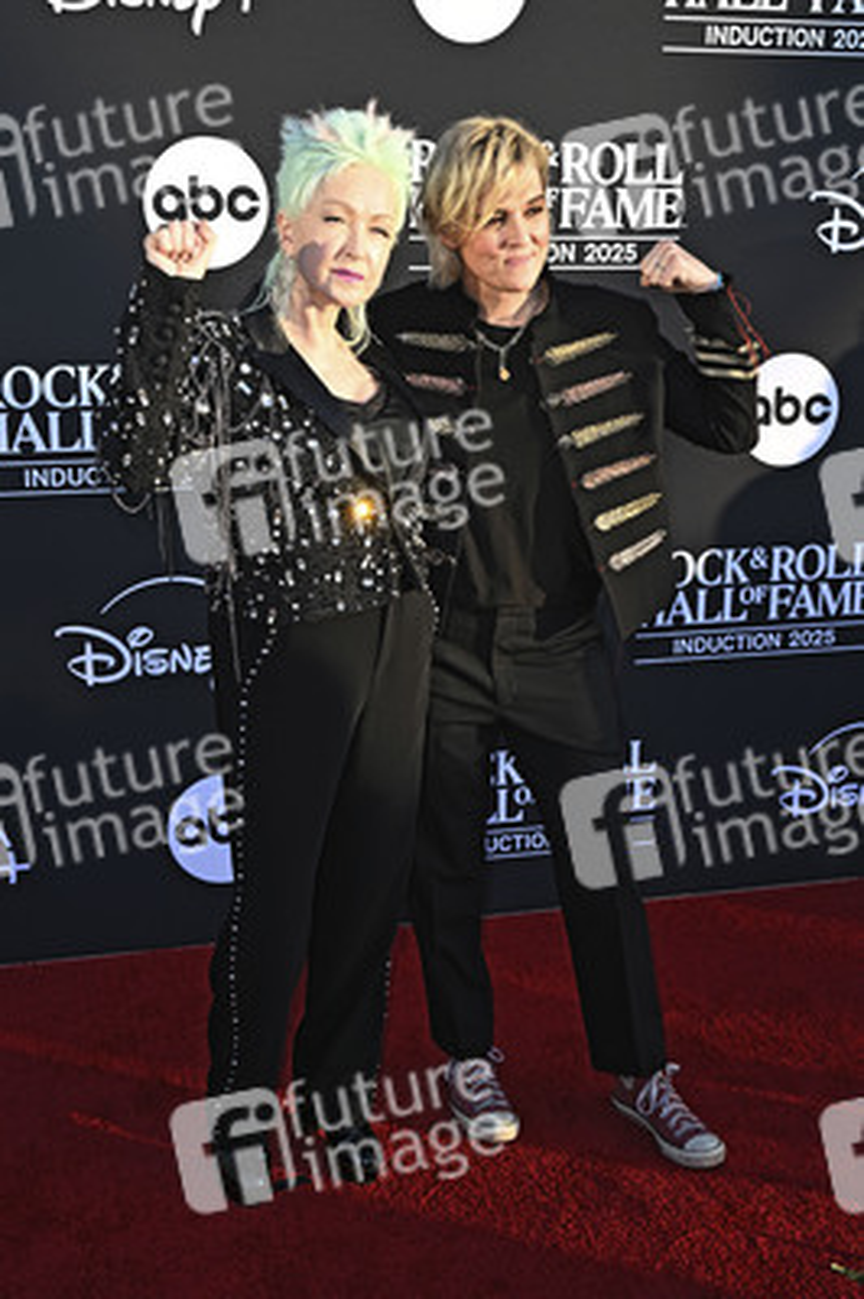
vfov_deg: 48.5
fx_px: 1442
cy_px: 650
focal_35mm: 40
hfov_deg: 33.3
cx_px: 432
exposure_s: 1/320
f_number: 8
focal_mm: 40
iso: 320
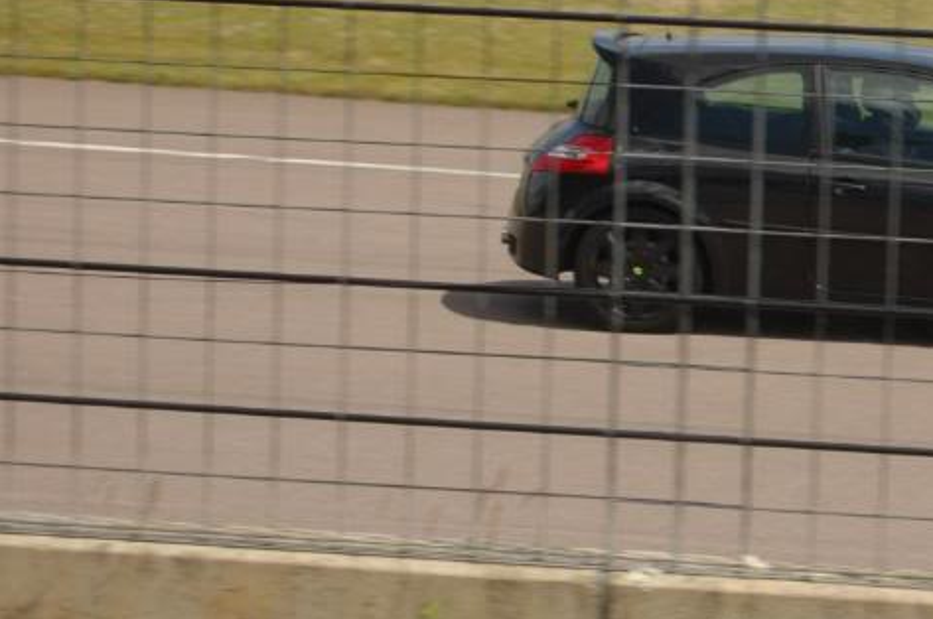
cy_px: 256
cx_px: 1006
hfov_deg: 12.0
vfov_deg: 8.1
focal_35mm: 169
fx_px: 4374
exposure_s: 1/640
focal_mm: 52
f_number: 5.6
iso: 200
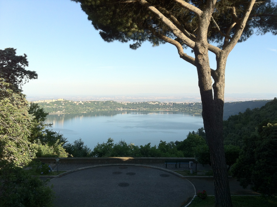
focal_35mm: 35
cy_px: 104
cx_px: 138
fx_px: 280
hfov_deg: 52.7
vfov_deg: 40.6
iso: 80
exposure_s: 1/1040
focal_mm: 3.85
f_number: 2.8
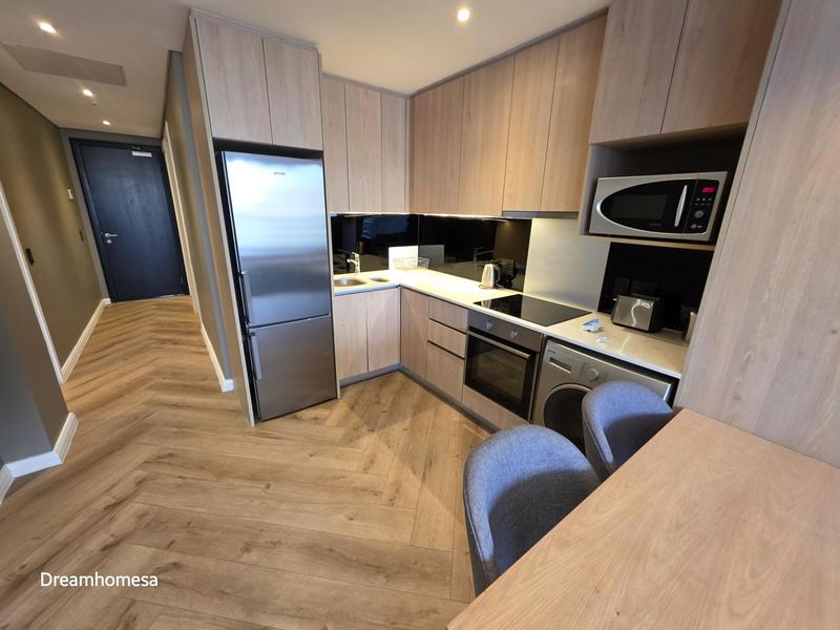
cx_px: 420
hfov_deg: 106.2
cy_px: 315
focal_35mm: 13
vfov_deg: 89.9
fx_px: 315
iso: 250
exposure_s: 1/50
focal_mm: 2.2
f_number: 1.9
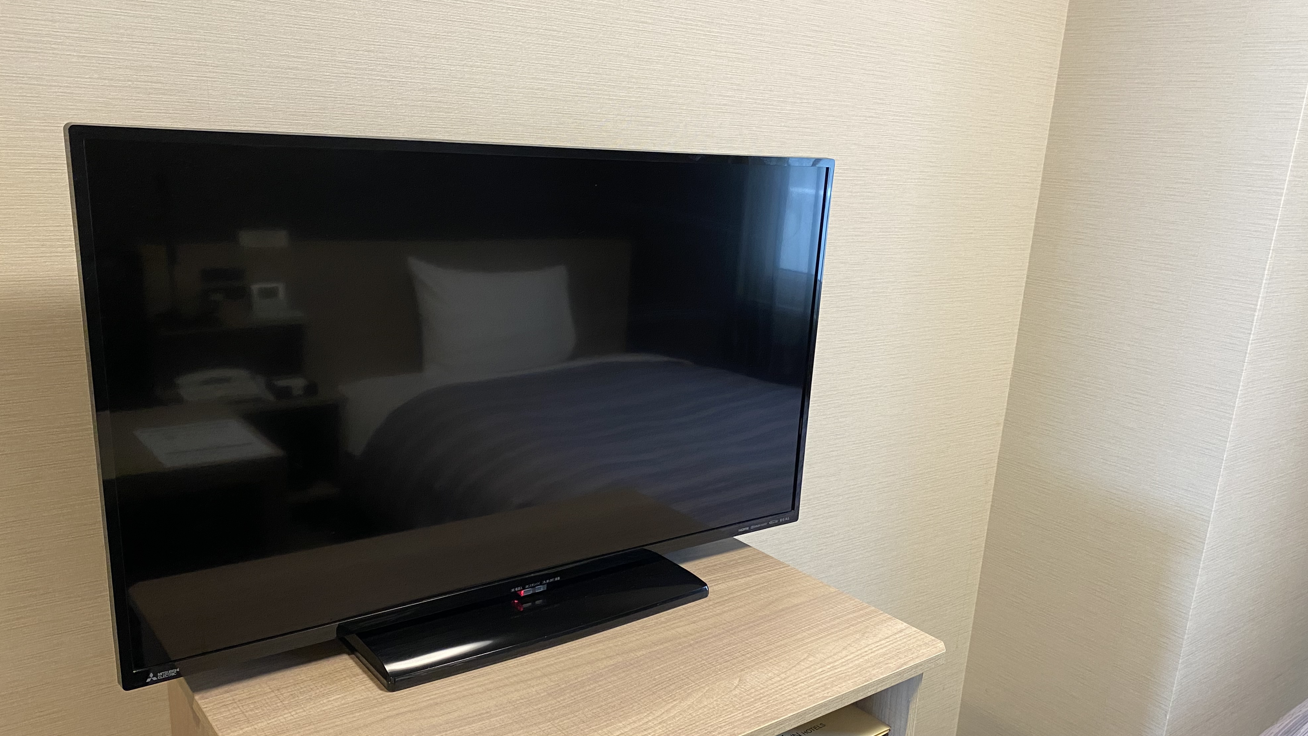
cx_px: 653
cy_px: 439
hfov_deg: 66.1
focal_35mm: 29
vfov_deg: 40.0
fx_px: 1006
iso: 200
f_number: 1.8
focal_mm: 4.25
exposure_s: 1/50
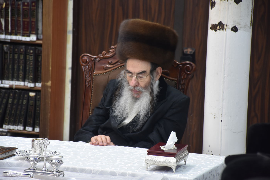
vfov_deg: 7.0
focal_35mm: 195
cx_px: 135
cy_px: 90
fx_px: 1462
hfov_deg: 10.5
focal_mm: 130
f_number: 5.6
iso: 1000
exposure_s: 1/80
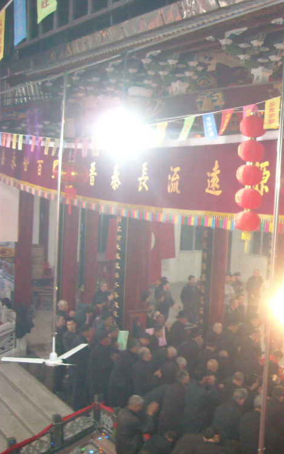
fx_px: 619
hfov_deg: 24.4
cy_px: 226
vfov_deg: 40.3
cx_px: 299
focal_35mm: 50
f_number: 2.8
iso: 400
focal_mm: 5.7
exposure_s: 1/11
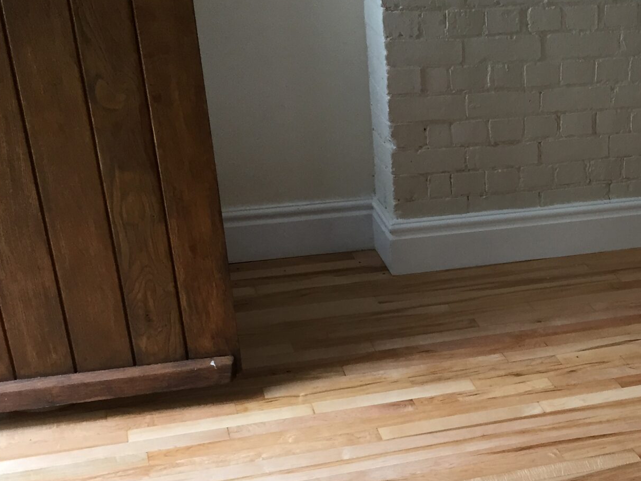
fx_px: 1130
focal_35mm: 61
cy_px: 407
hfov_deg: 30.0
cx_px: 608
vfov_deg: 23.6
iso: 40
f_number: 2.2
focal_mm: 4.15
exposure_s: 1/30
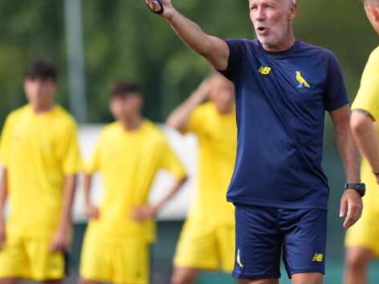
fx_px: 6808
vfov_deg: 2.4
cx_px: 282
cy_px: 88
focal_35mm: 622
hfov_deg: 3.2
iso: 640
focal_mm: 400
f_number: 2.8
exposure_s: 1/4000
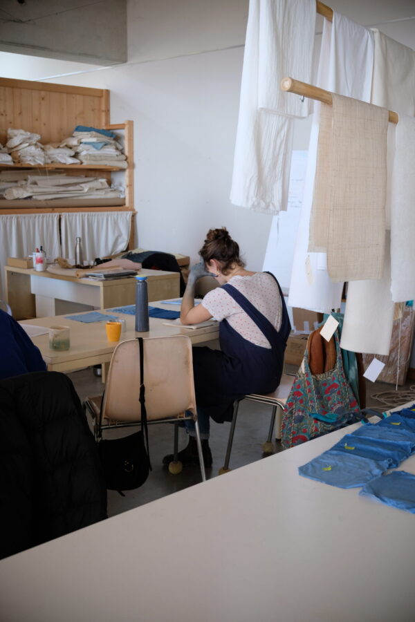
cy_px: 311
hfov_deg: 32.6
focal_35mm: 41
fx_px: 709
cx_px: 208
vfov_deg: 47.4
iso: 800
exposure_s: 1/60
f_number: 4
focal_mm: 27
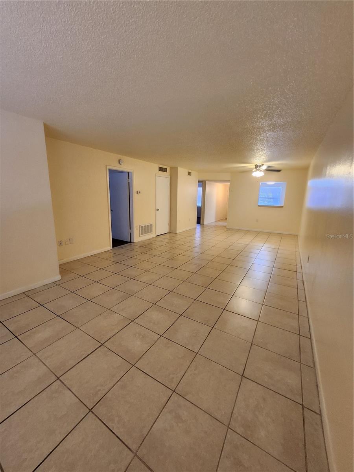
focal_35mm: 13
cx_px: 177
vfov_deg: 106.2
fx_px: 177
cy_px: 236
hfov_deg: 89.9
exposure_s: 1/40
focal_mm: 1.74
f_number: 2.2
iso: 320
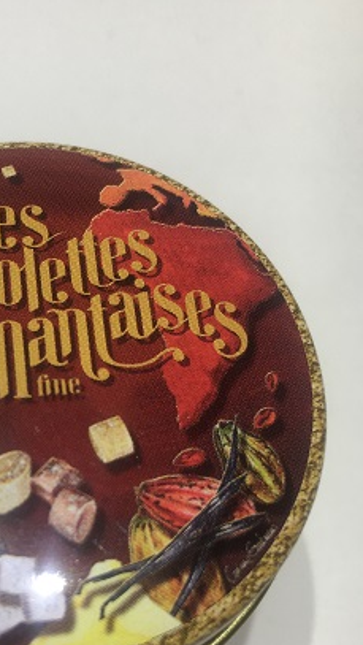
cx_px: 29
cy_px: 410
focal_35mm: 47
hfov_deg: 24.6
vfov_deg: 43.3
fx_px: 804
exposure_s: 1/60
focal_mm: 4.15
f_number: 2.2
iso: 25
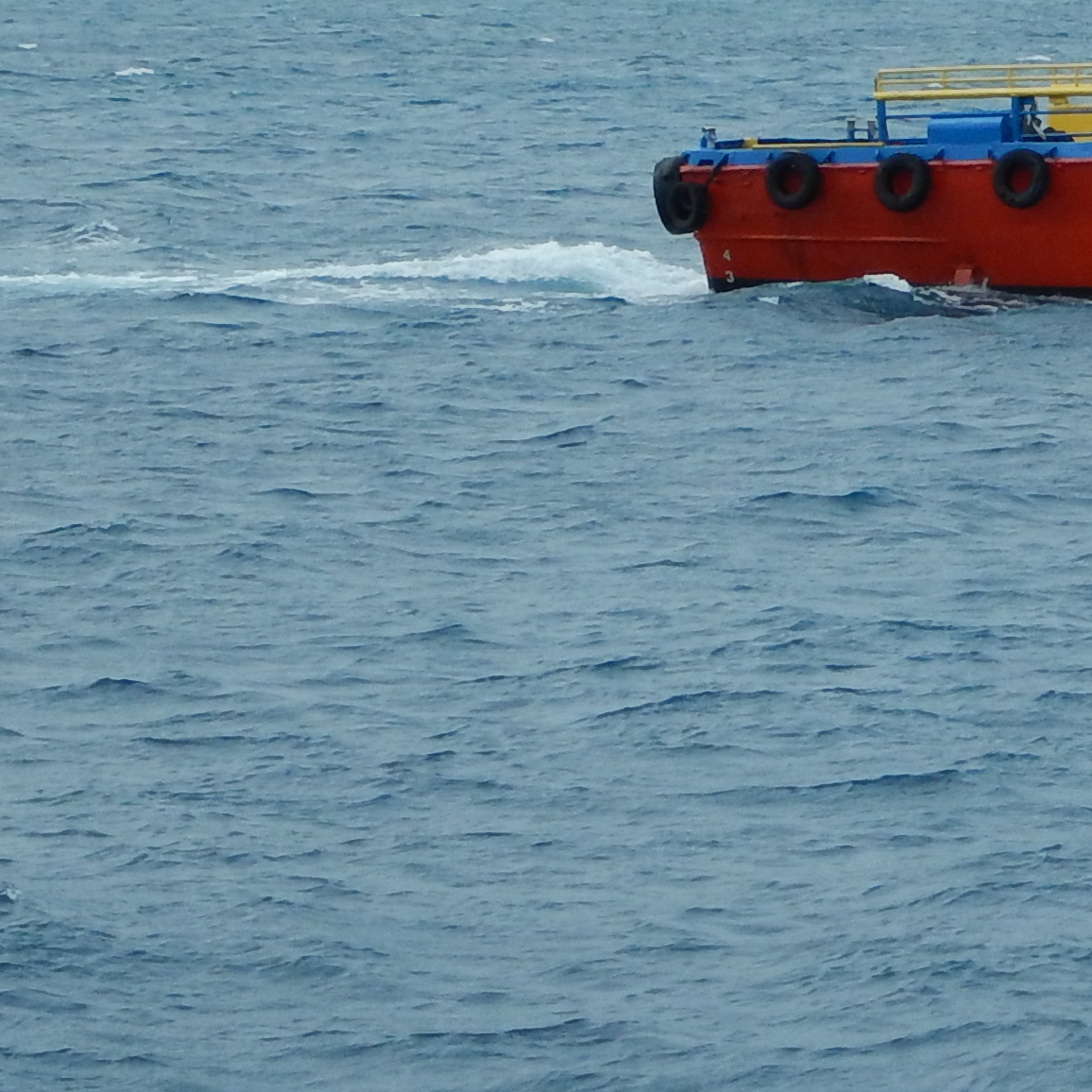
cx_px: 1304
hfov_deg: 7.4
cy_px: -128
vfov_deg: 7.4
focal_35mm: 236
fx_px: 8423
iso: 125
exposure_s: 1/1000
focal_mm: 12
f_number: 4.5
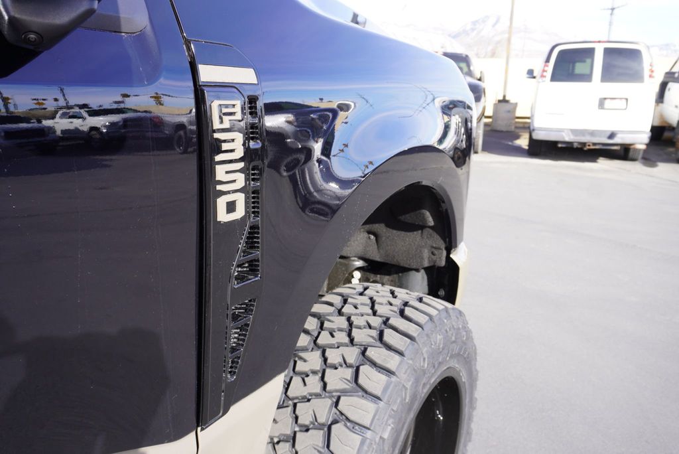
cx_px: 340
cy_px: 227
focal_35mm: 30
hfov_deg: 61.9
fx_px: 566
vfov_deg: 43.7
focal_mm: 20
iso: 100
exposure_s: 1/100
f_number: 6.3
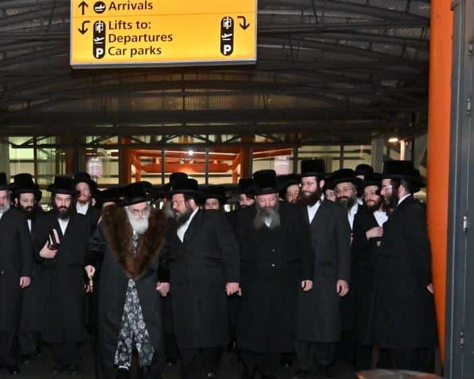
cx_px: 145
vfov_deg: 44.5
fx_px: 463
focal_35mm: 33
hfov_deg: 52.8
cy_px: 191
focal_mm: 24
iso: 2500
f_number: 4
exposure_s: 1/200
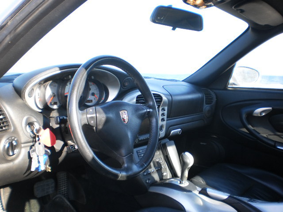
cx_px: 142
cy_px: 106
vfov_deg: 39.7
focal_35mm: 36
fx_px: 294
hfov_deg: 51.4
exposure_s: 1/100
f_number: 3.1
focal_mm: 6.3
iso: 100
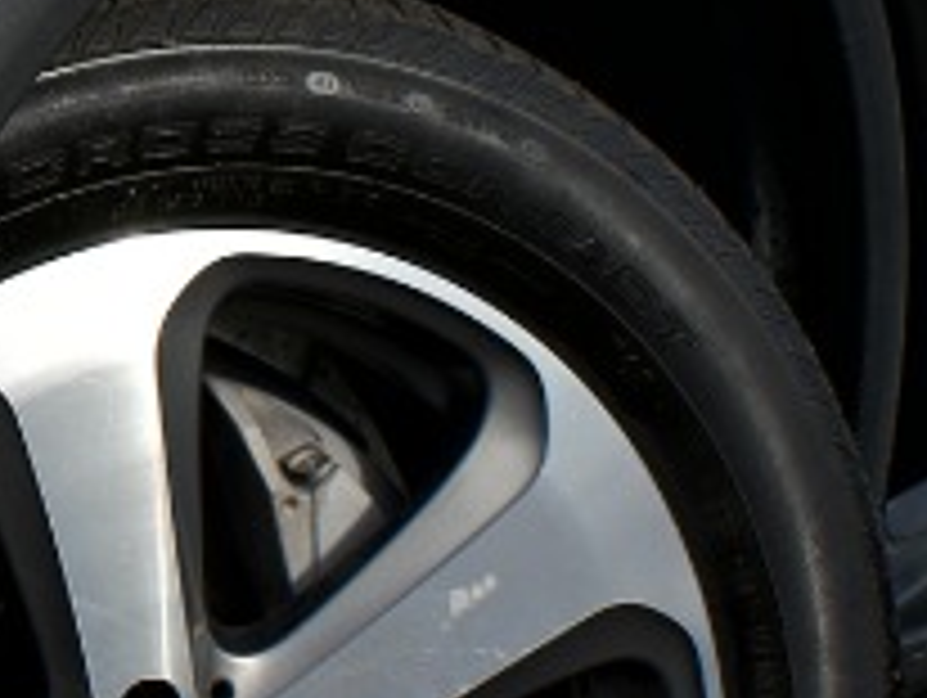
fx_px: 7078
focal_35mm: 264
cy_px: -63
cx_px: -207
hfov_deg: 7.4
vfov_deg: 5.6
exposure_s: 1/400
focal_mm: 35
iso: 100
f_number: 8
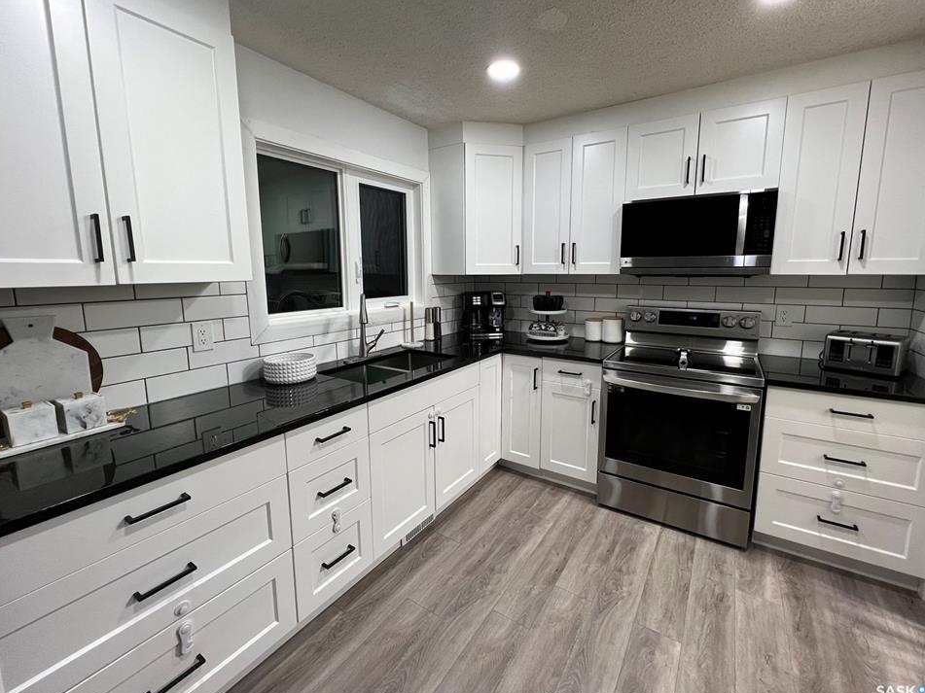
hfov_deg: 102.0
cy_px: 326
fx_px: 374
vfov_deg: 85.6
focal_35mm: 14
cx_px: 475
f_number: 1.8
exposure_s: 1/120
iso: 160
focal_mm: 1.57
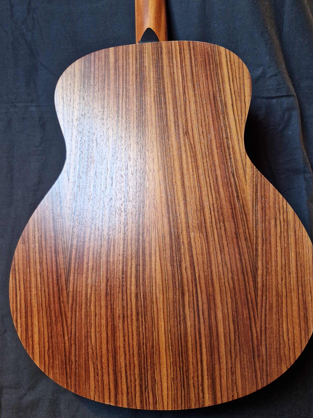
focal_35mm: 24
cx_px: 156
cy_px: 206
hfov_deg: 56.8
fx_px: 289
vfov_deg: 71.6
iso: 50
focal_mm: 5.4
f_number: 1.8
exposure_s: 1/100
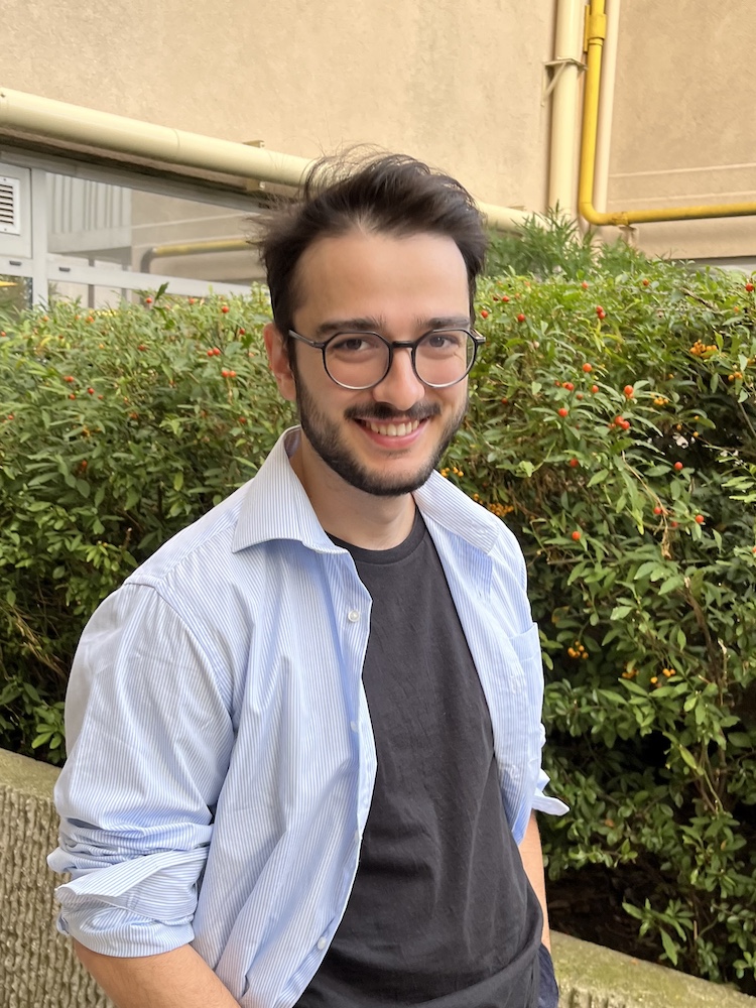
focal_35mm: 26
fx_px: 757
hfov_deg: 53.1
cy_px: 504
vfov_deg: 67.3
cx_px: 378
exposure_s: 1/121
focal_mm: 5.1
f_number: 1.6
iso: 50
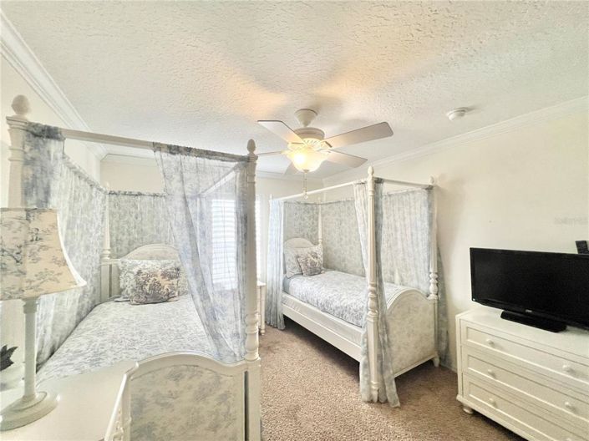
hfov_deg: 106.2
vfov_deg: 89.9
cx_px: 294
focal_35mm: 13
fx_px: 221
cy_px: 220
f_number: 1.8
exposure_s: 1/120
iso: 100
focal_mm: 1.57
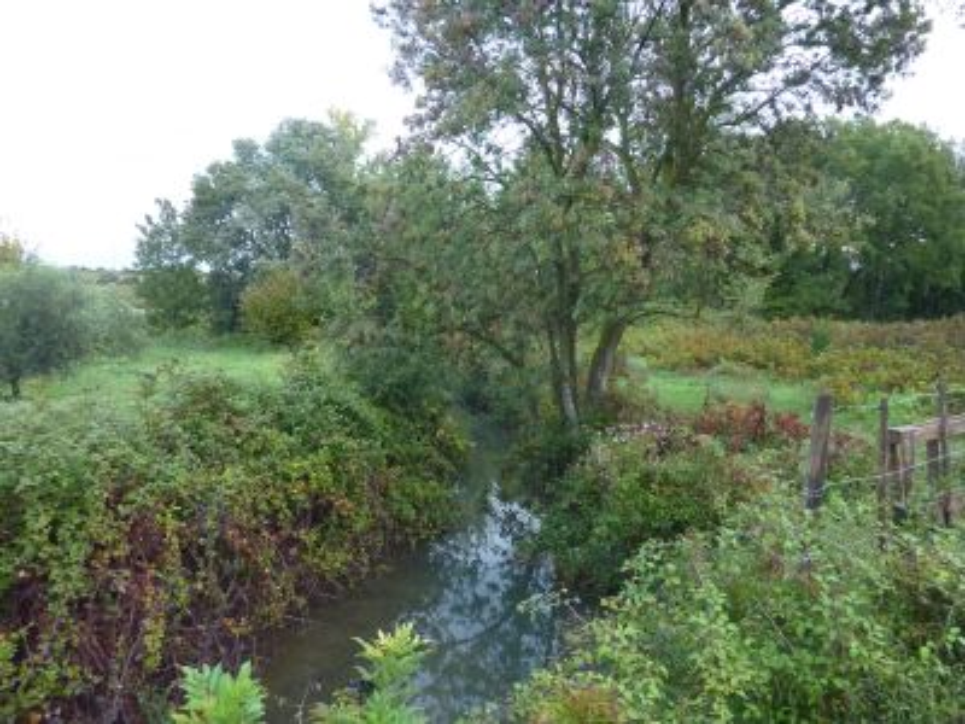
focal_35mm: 25
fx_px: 697
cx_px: 482
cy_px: 362
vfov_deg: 54.9
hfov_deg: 69.4
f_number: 3.3
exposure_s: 1/160
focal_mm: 4.1
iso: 320
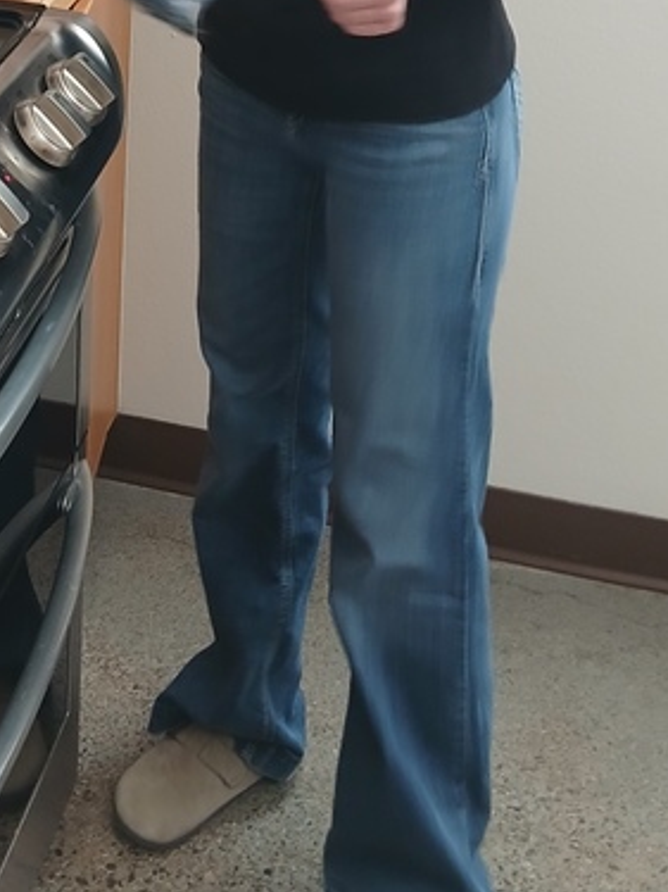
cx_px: 29
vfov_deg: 25.1
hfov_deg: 20.2
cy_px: -133
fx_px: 1828
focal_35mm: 71
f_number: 1.8
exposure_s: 1/40
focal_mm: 3.98
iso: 200
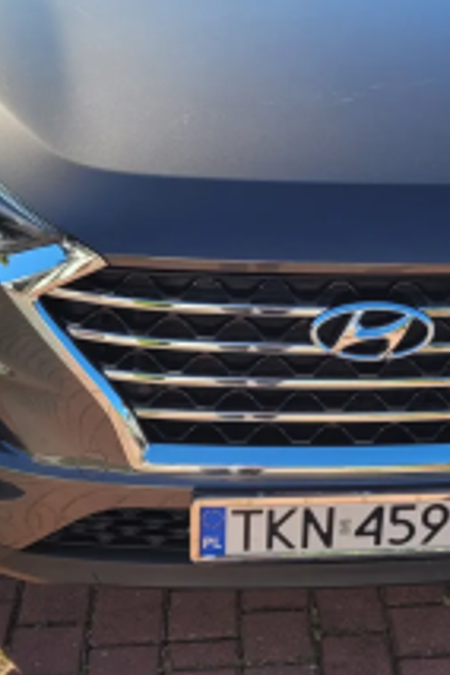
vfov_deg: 32.5
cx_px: 399
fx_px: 1144
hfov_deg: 21.8
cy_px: 203
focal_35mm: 61
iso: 40
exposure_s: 1/1395
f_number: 1.8
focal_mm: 5.4
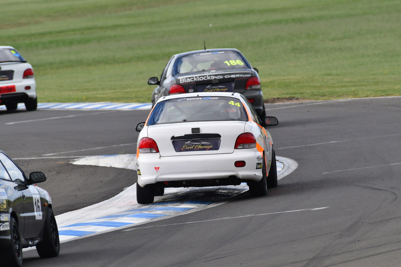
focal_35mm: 750
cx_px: 200
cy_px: 134
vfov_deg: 1.8
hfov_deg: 2.7
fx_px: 8357
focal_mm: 500
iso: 400
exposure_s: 1/500
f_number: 9
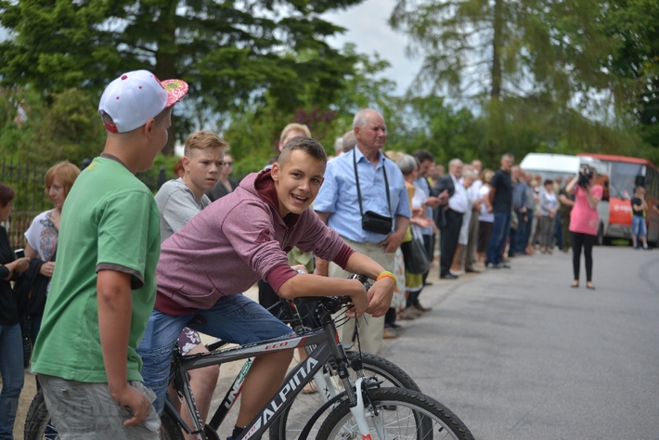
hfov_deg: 28.8
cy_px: 220
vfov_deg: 19.5
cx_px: 330
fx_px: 1282
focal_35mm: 70
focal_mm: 70
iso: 160
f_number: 4.5
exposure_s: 1/1250
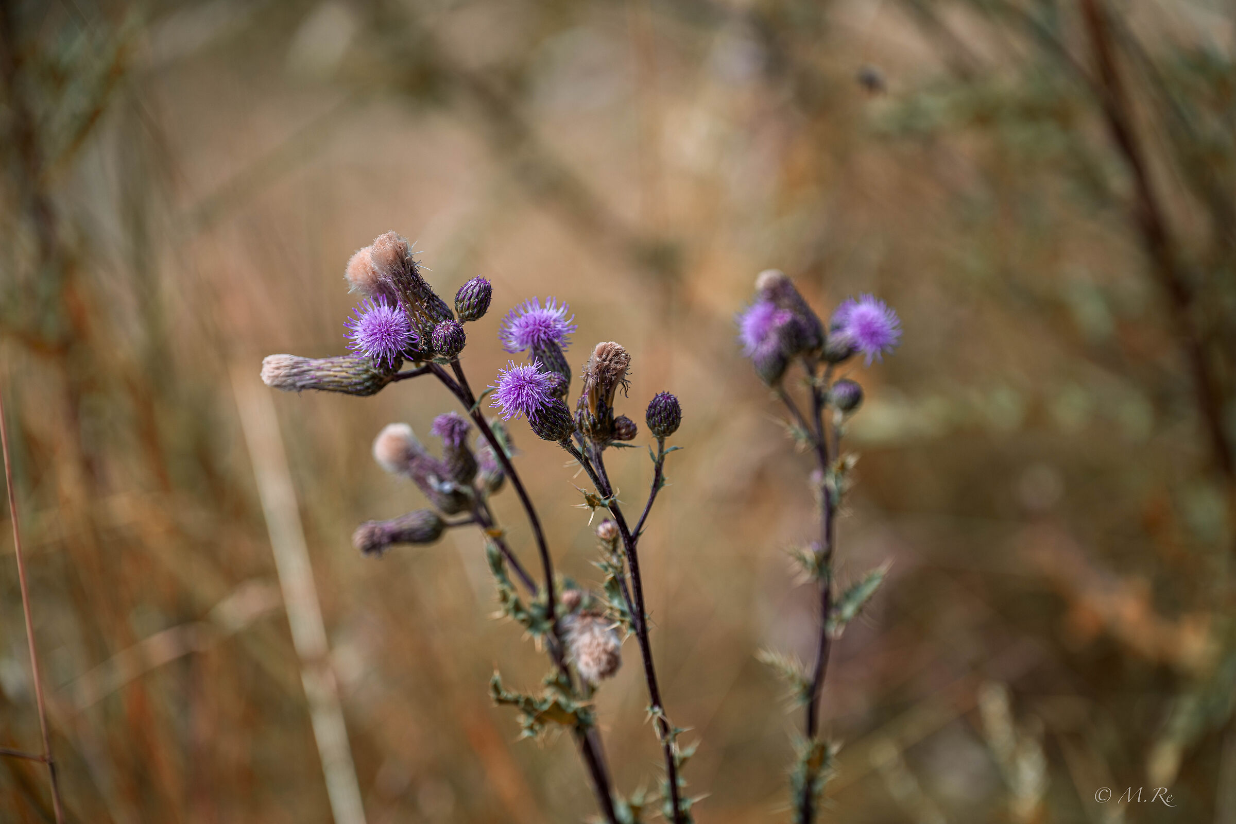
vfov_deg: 13.0
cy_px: 412
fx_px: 3605
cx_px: 618
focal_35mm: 105
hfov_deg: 19.5
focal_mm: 105
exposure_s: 1/500
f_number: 4
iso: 64
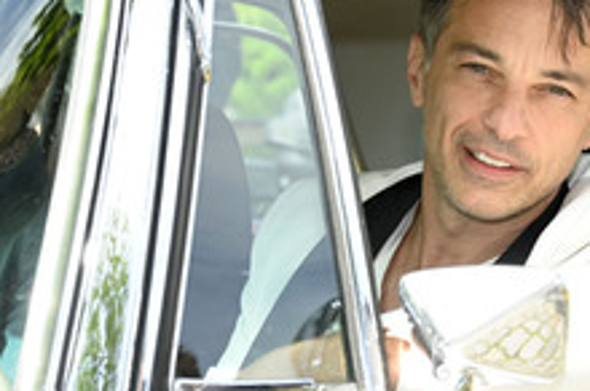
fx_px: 2078
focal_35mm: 127
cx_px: 369
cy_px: 254
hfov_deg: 16.1
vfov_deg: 10.8
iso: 200
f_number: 6.3
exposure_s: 1/160
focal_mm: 62
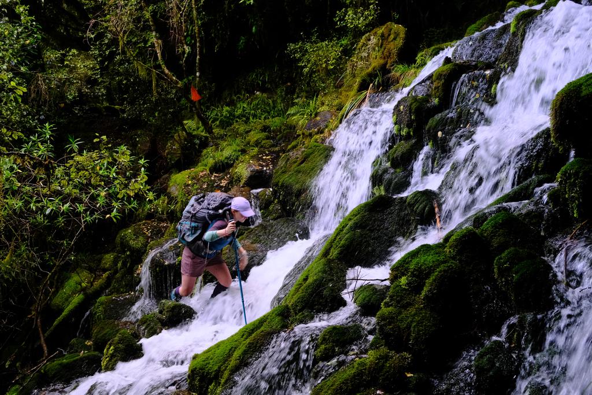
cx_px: 296
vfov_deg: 37.9
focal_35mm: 35
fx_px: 576
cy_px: 198
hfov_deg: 54.4
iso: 1600
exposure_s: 1/60
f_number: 8
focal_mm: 23
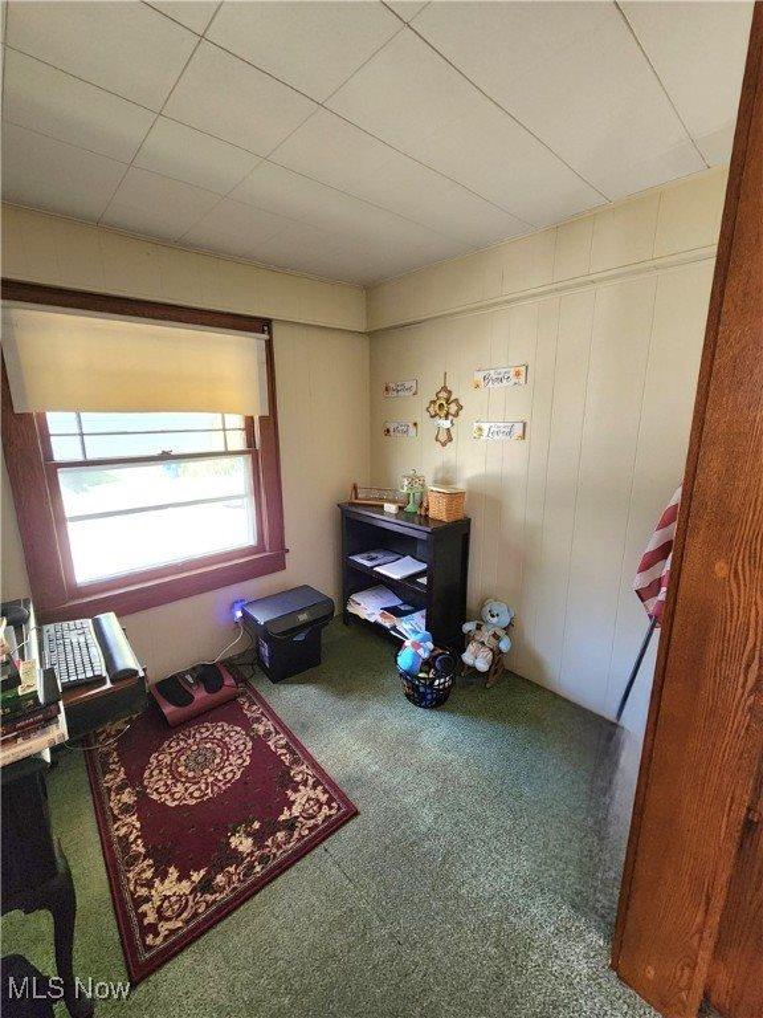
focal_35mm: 13
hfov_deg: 89.9
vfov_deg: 106.2
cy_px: 509
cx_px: 382
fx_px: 382
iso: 400
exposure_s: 1/60.2
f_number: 2.2
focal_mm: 2.2
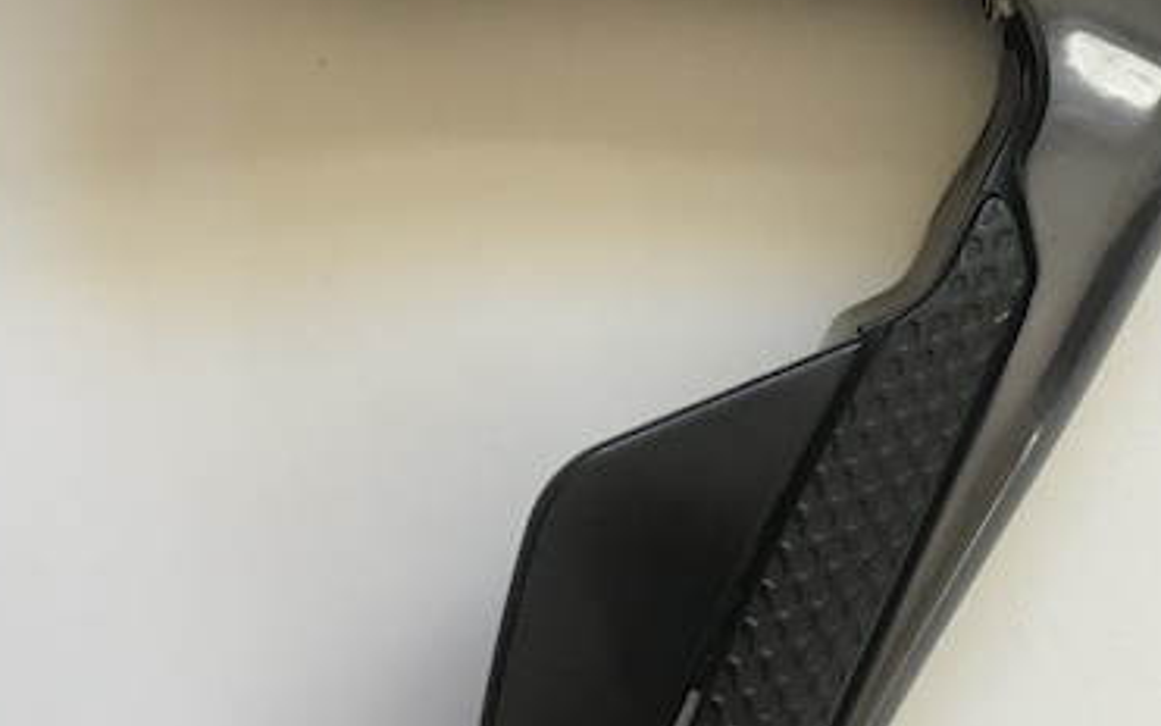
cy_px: 250
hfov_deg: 31.8
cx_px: 745
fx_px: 2025
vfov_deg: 20.3
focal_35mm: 64
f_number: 1.8
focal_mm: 3.99
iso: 25
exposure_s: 1/40
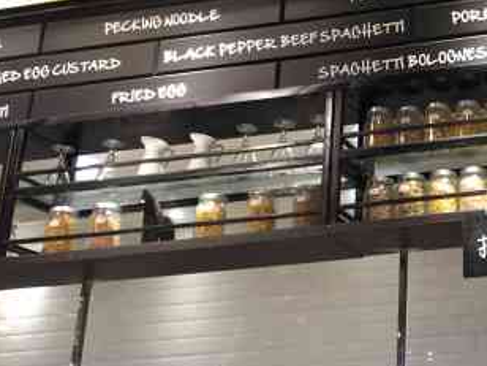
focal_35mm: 66
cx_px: 547
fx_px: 929
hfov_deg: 26.8
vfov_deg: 22.2
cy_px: 134
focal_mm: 4.15
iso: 64
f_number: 2.2
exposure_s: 1/30
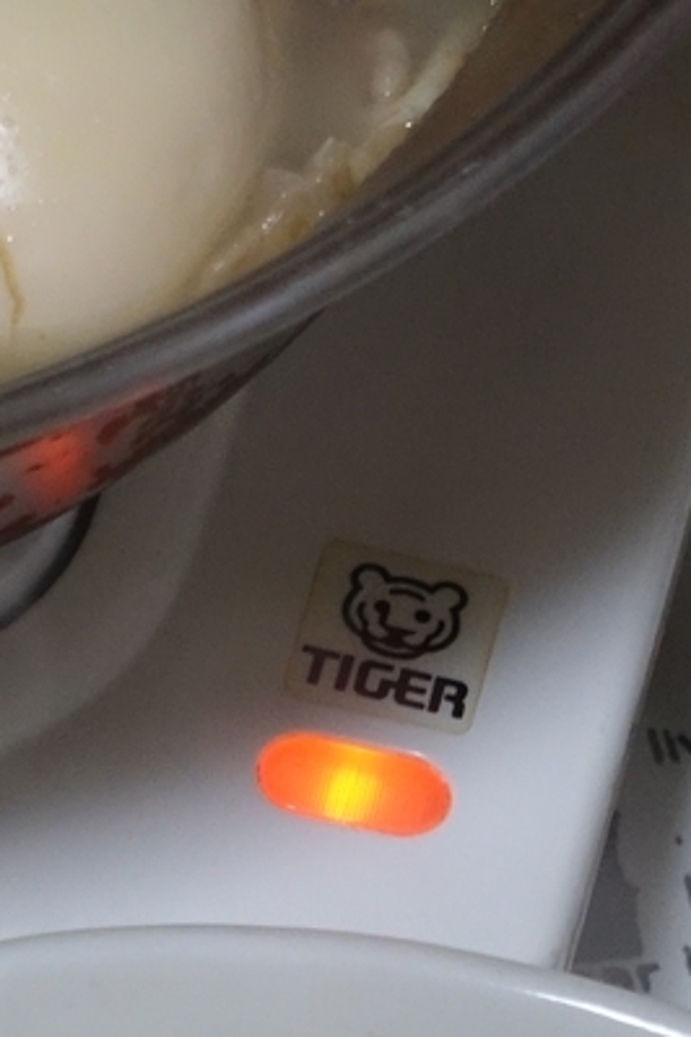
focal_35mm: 281
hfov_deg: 4.9
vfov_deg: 7.3
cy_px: 858
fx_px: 8090
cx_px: -66
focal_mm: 25.7
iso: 800
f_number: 2.8
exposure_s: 1/40
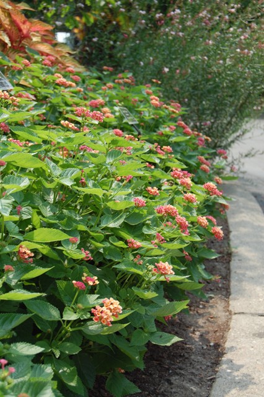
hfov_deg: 22.6
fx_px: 661
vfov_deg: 33.4
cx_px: 132
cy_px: 198
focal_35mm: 60
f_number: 7.1
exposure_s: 1/200
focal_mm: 40
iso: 200
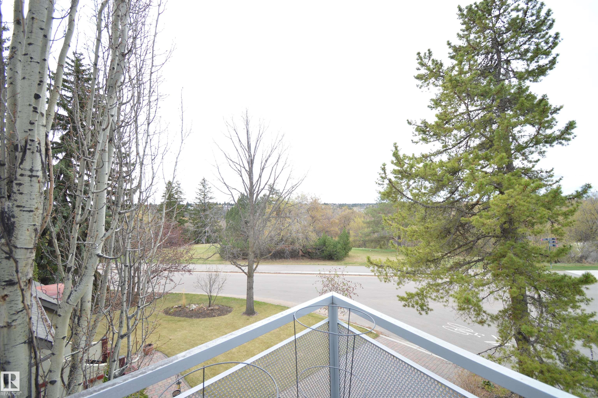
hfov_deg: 100.4
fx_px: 249
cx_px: 299
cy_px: 199
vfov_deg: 77.2
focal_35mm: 15
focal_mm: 10
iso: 100
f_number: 4.5
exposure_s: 1/125
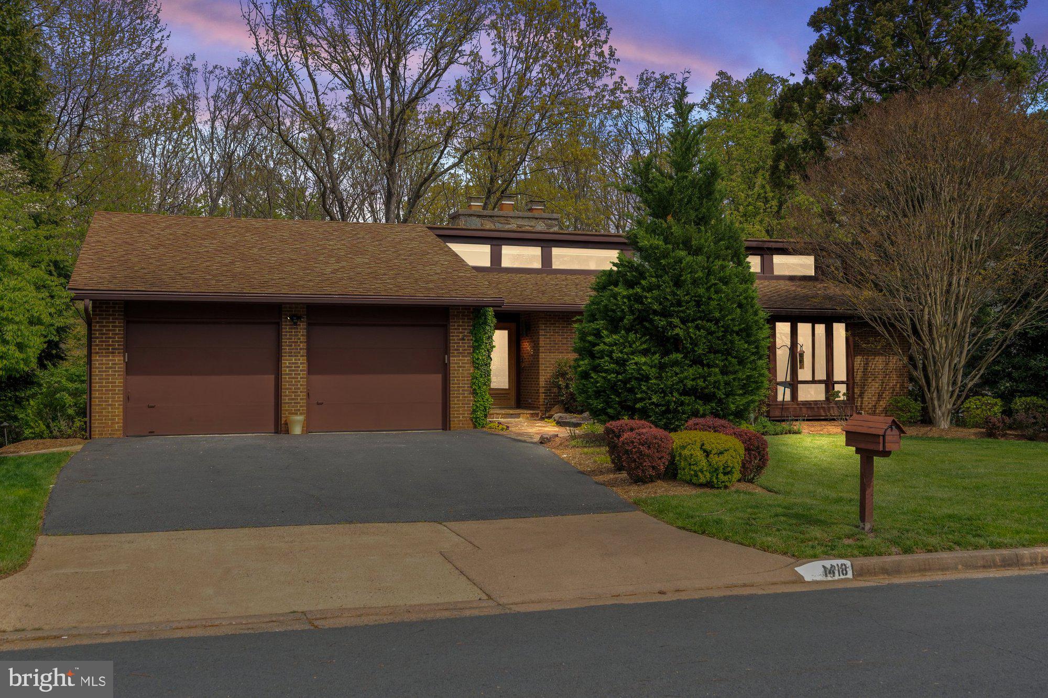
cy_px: 349
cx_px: 524
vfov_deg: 37.8
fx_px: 1019
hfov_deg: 54.4
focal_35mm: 35
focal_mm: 35
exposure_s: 1/250
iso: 250
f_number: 10
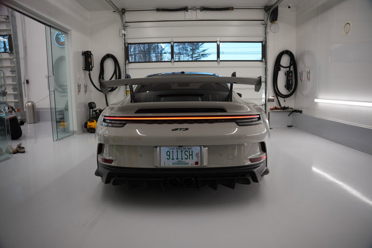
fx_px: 248
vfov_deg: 53.1
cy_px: 124
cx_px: 186
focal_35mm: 24
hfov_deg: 73.7
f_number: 2.8
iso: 320
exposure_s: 1/125
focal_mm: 24
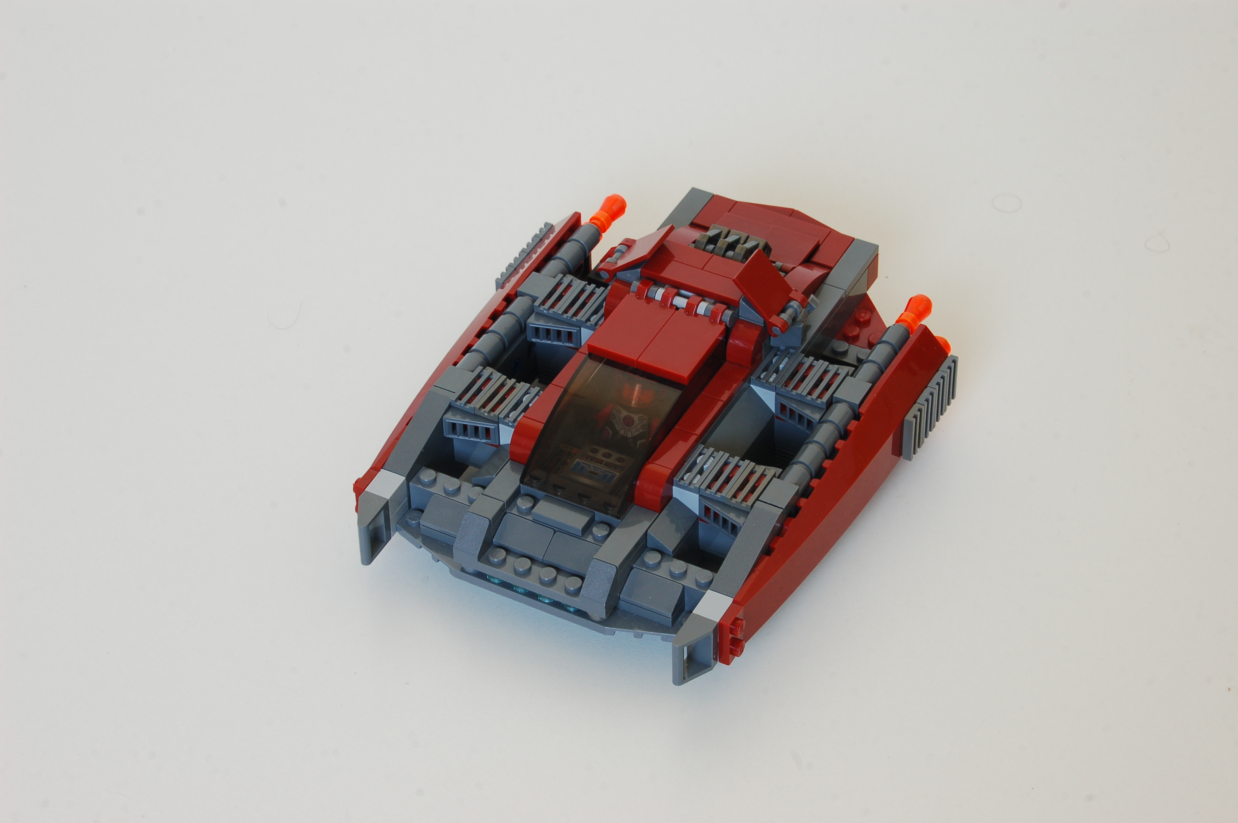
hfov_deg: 24.6
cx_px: 619
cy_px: 412
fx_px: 2835
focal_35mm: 82
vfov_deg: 16.5
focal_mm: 55
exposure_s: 1/2
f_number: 14
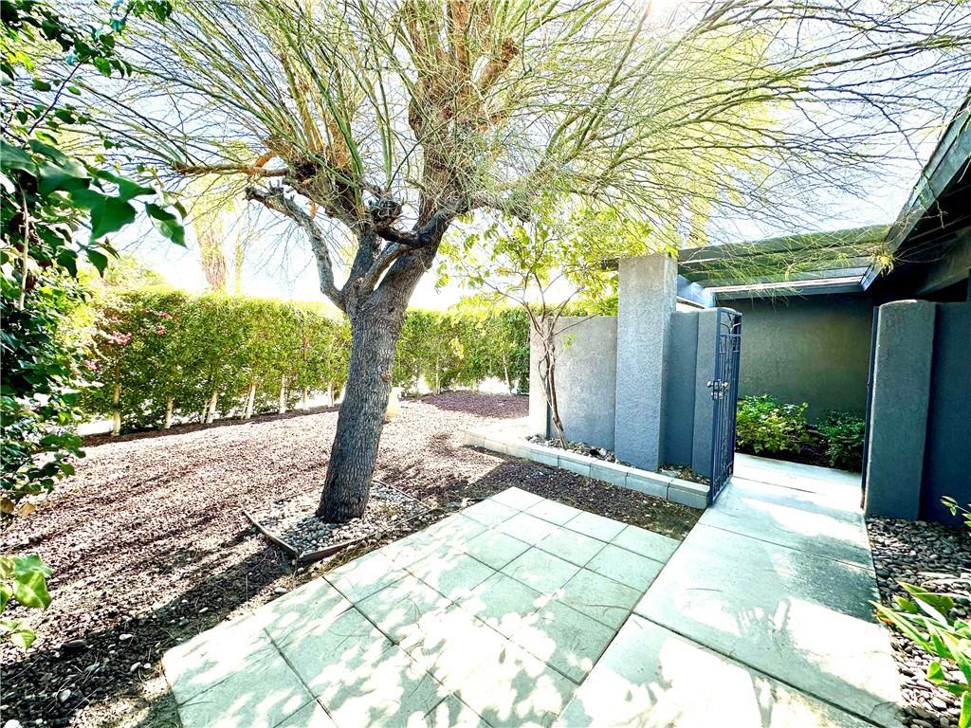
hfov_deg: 102.1
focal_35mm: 14
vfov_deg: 85.7
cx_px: 486
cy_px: 364
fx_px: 393
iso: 40
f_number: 2.2
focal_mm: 2.22
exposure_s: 1/161
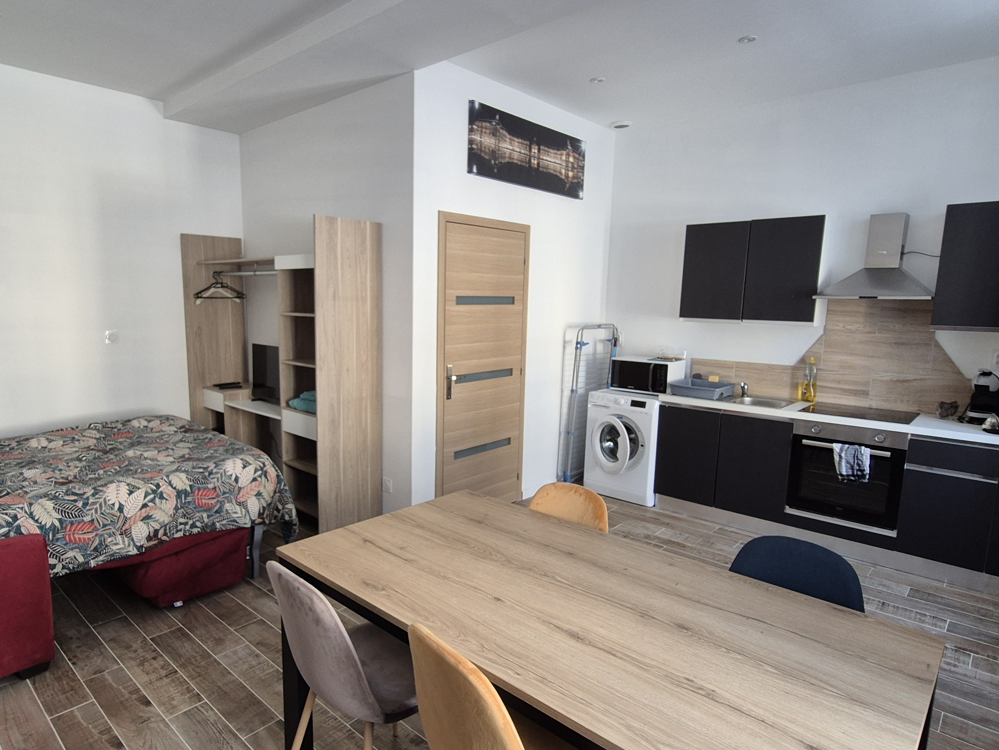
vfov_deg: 68.6
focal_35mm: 19
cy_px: 397
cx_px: 454
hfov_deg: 84.4
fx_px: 548
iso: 200
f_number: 2.2
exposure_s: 1/50
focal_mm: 2.2
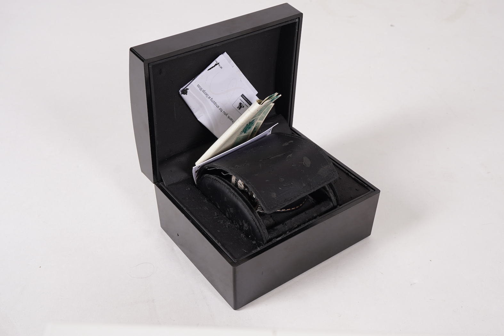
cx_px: 252
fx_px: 630
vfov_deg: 29.9
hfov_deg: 43.6
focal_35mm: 45
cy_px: 168
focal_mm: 30
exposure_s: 1/160
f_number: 13
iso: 160
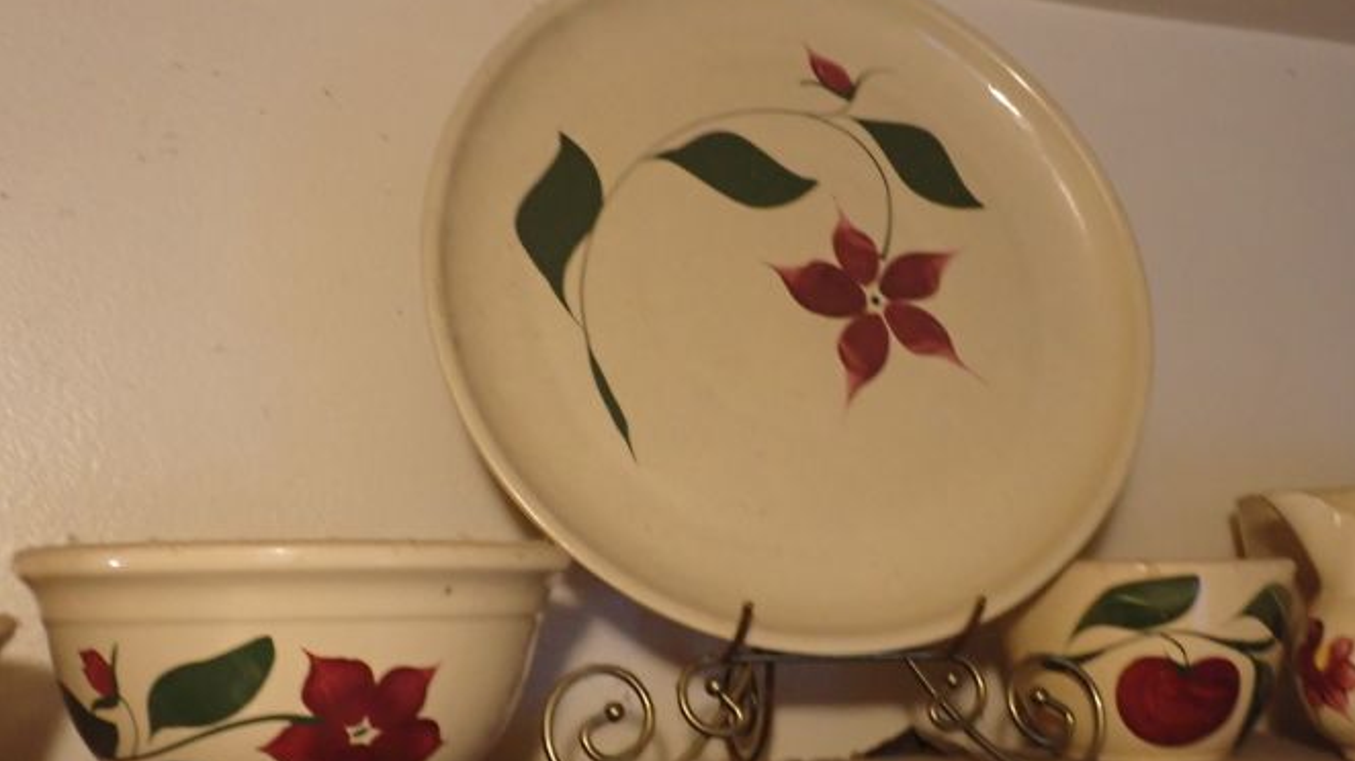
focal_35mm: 45
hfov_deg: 45.5
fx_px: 1616
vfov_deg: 26.5
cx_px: 681
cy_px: 430
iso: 1000
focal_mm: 7.31
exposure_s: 1/40
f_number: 2.8
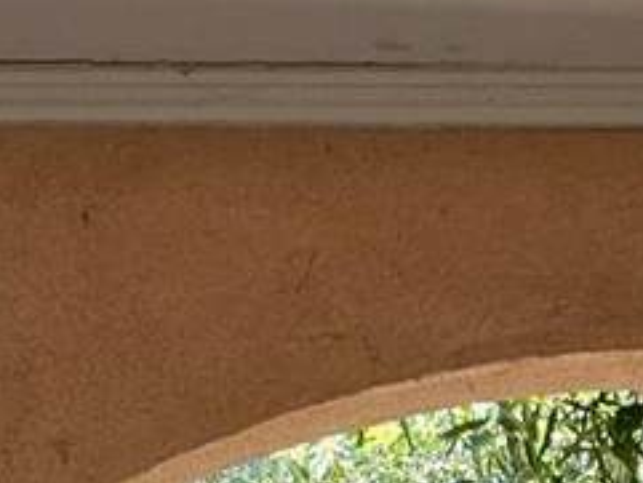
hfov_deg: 27.8
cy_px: 870
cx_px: 462
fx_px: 1282
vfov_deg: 17.4
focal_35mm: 69
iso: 50
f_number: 2.2
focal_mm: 1.7
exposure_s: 1/120
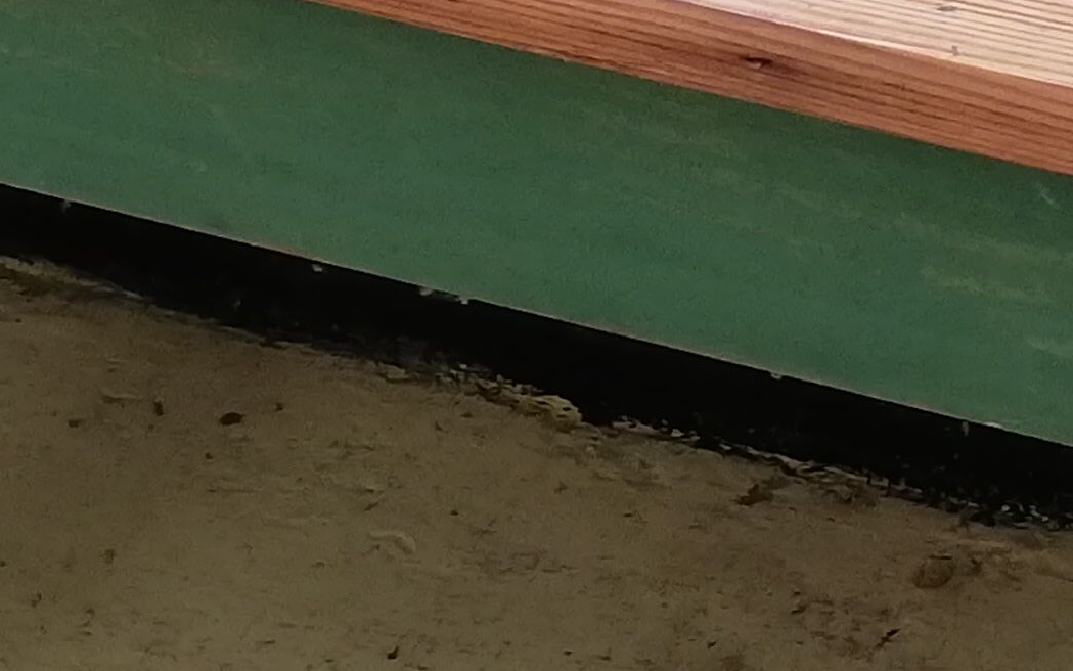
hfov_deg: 13.9
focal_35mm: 149
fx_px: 4358
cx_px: 893
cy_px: 273
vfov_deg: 8.8
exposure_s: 1/50
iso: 160
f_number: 2.2
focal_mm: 3.81
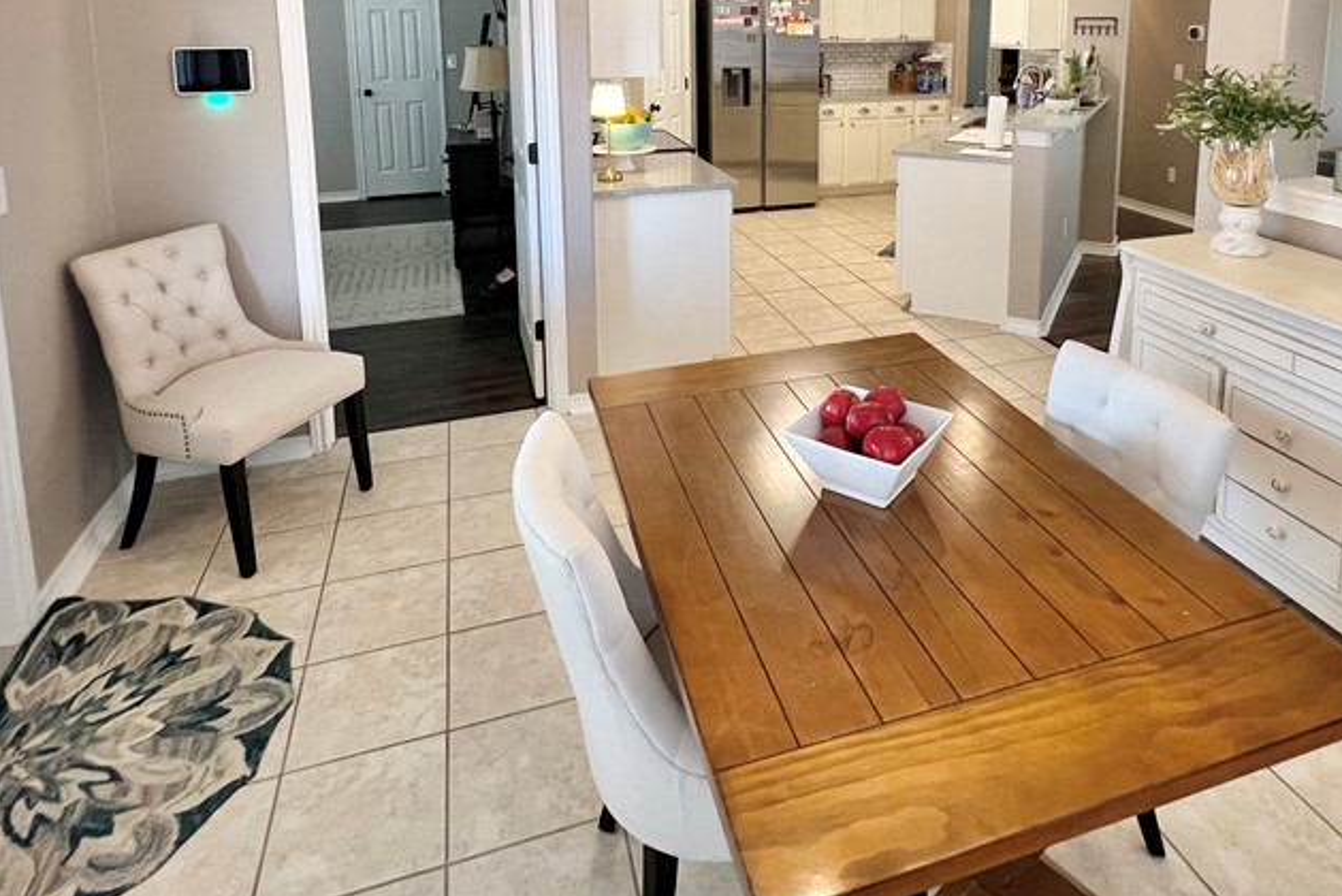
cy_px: 132
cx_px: 781
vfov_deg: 52.1
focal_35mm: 22
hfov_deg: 78.0
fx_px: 820
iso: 160
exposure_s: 1/60
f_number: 1.8
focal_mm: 1.57
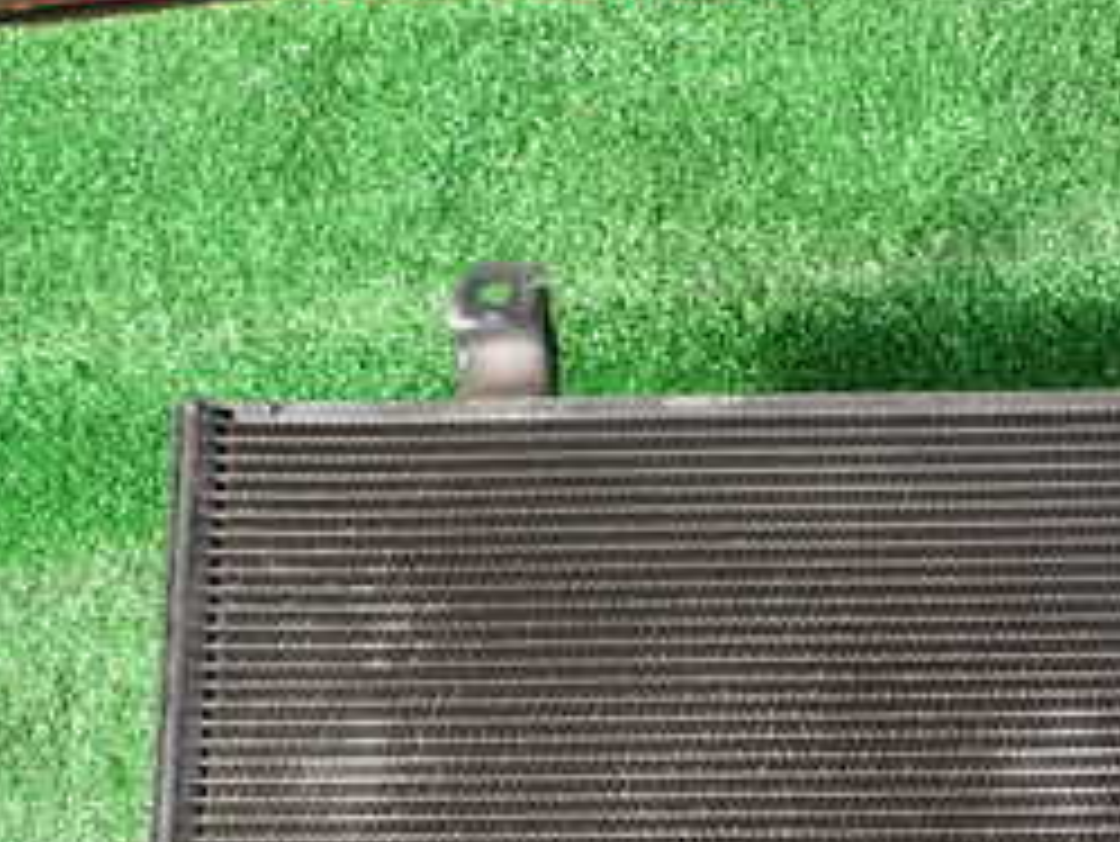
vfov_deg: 18.5
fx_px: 2493
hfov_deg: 23.4
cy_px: 914
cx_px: 1300
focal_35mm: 77
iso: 100
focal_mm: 5.79
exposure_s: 1/60
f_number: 3.2
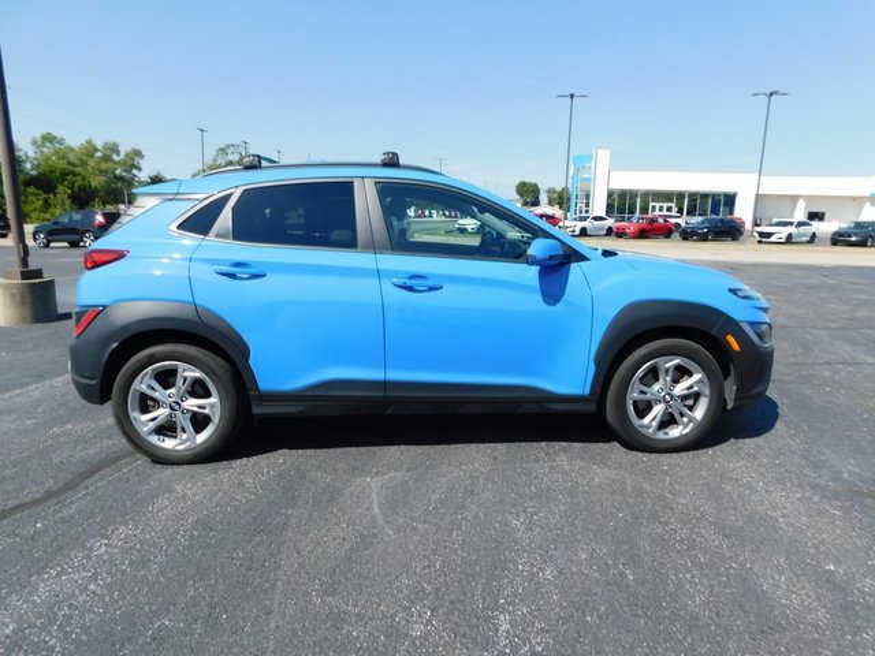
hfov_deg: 73.9
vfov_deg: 58.9
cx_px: 438
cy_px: 328
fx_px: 581
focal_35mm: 23
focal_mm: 4
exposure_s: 1/400
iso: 125
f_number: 6
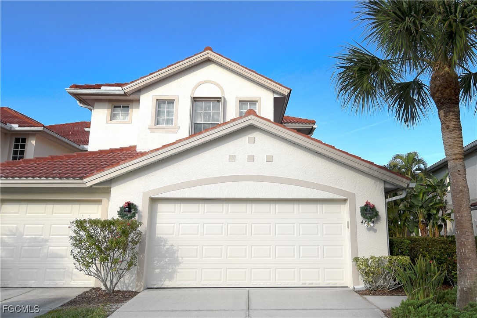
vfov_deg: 77.3
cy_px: 159
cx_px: 238
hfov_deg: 100.4
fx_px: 199
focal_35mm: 15
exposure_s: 1/100
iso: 200
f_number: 8
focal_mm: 10
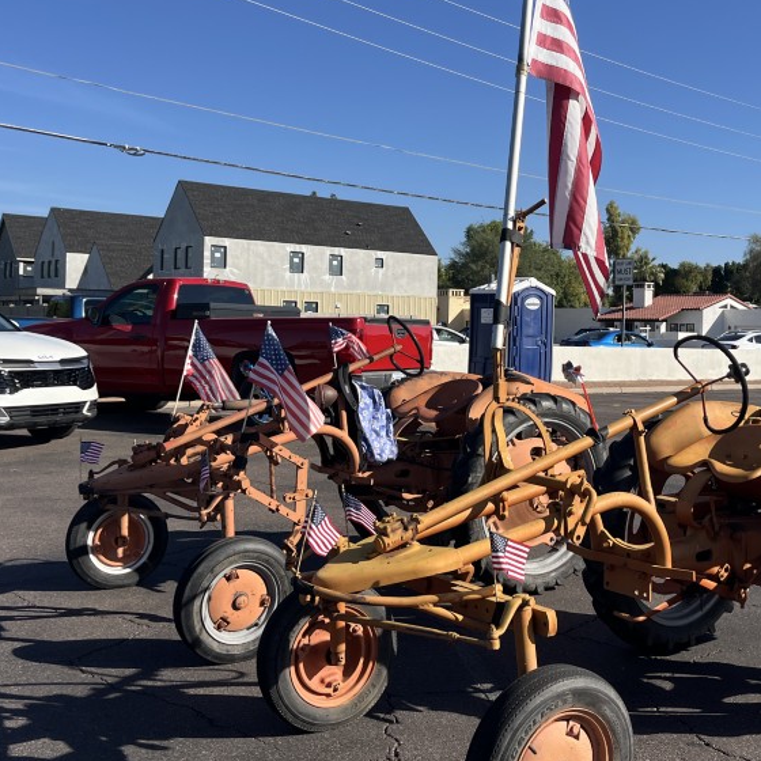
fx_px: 1045
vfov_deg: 39.9
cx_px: 492
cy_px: 308
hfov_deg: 39.7
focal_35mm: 42
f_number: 1.6
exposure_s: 1/3745
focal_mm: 5.1
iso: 50
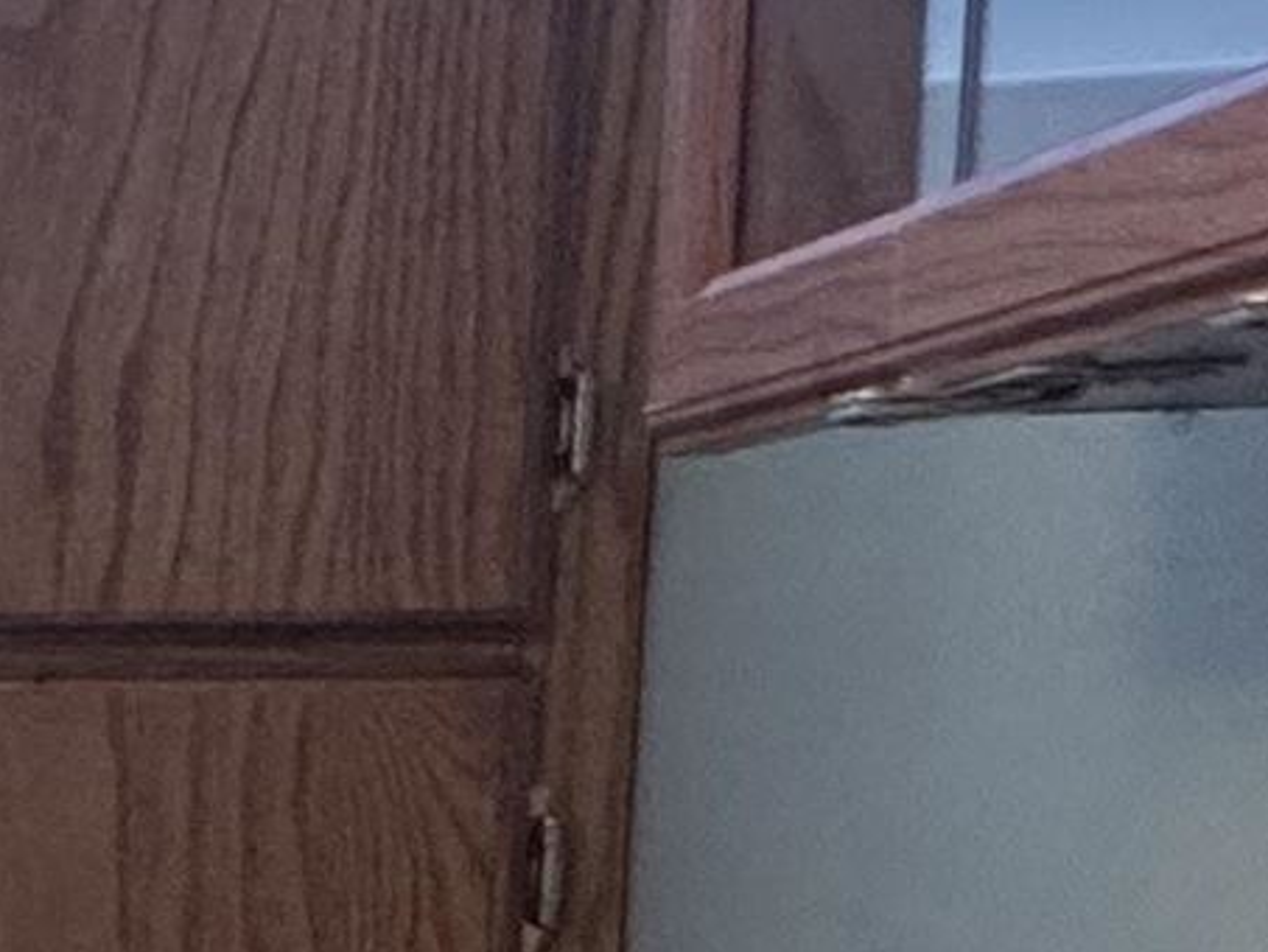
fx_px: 3481
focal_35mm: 95
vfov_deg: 15.3
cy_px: 916
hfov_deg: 10.8
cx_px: -2743
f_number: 2.2
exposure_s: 1/120
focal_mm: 2.22
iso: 250
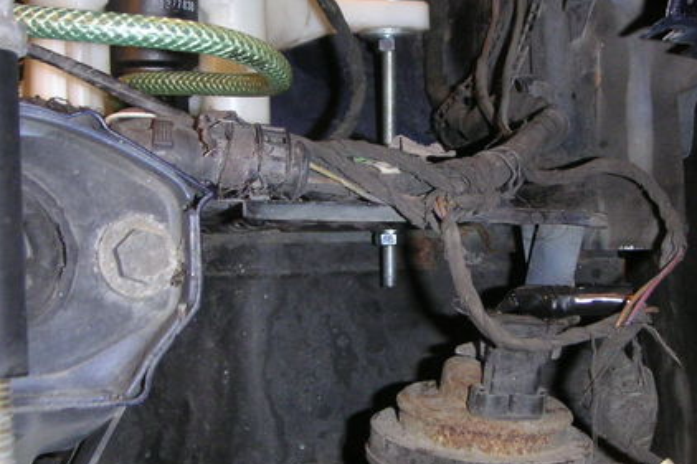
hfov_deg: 33.3
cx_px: 410
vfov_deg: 22.6
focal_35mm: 60
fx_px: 1161
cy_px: 263
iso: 160
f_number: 2.8
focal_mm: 6
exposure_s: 1/45
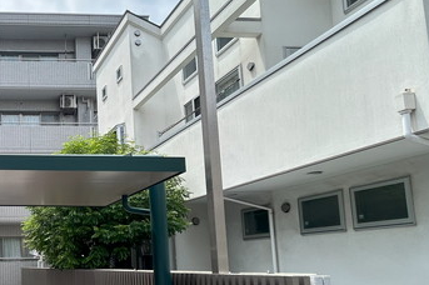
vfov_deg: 37.7
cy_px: 220
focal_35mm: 34
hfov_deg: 46.3
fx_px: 405
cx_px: -5
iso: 32
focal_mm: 1.54
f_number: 2.4
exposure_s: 1/475
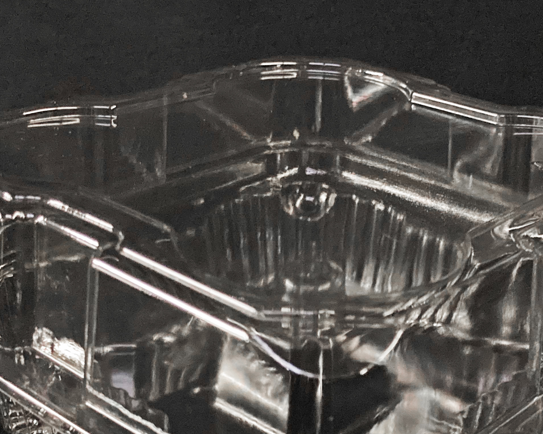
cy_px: 353
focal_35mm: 58
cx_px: 338
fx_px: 932
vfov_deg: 25.7
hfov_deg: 32.3
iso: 1000
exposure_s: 1/15
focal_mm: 3.99
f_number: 1.8
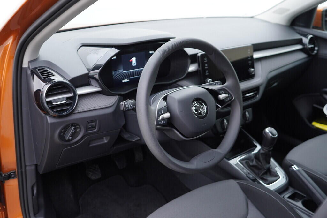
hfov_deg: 53.1
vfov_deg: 36.9
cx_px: 164
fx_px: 327
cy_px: 109
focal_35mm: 36
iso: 160
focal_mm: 24
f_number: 2.8
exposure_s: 1/40
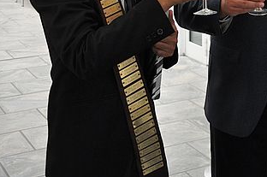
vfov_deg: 15.1
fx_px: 644
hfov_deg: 21.7
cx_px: 319
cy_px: -35
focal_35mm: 87
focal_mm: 24
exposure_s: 1/30
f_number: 3.8
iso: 1000
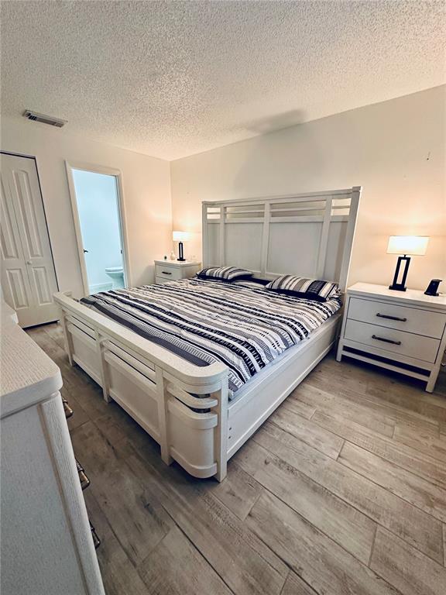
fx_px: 241
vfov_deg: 102.1
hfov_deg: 85.7
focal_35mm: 14
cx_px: 223
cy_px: 298
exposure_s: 1/60
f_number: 2.2
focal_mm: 2.22
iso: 200
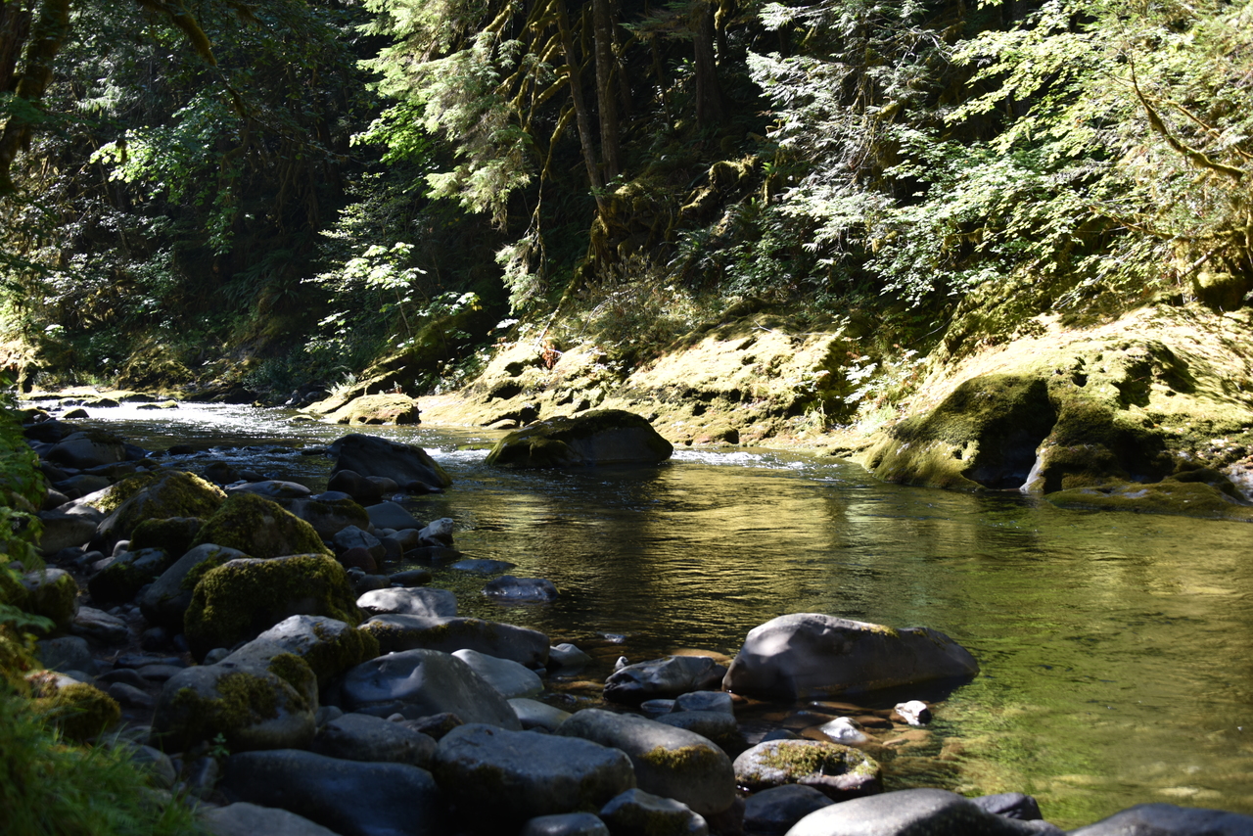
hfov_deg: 43.6
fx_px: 1567
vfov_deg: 29.9
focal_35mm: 45
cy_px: 418
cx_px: 626
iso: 100
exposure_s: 1/100
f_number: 5
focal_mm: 45
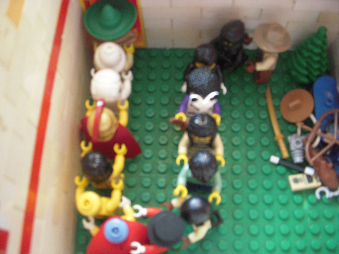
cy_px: 127
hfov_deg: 49.0
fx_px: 372
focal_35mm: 38
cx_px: 170
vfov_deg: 37.7
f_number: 3.3
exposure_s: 1/15
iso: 200
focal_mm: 6.3
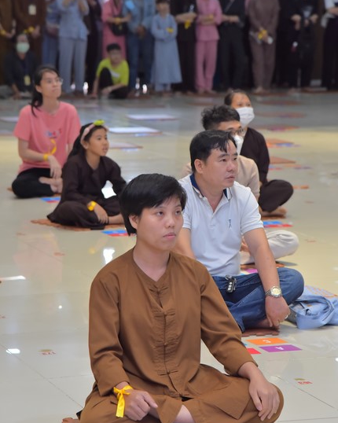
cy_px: 210
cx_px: 169
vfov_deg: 14.2
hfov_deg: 11.3
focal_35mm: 136
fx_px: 1702
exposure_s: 1/200
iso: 1600
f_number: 6.3
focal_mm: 120
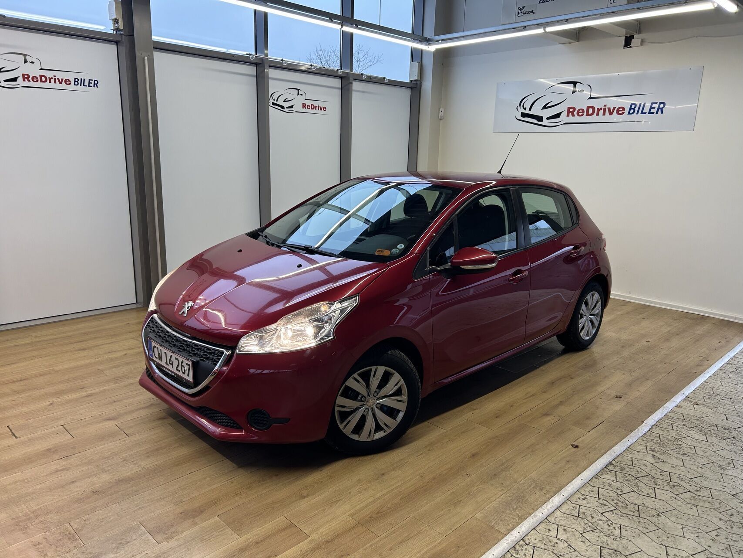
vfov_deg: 53.1
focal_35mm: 26
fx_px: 558
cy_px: 279
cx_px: 372
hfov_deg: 67.3
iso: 32
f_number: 1.5
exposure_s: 1/100
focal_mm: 5.7
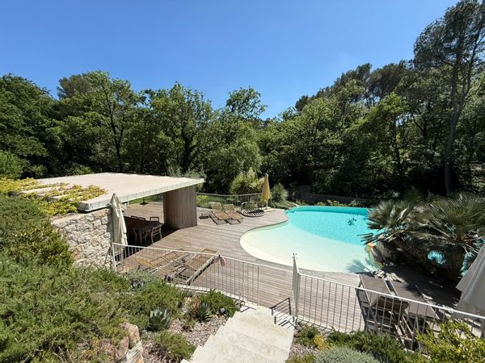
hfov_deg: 102.1
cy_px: 182
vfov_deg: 85.7
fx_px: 196
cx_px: 242
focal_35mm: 14
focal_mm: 2.22
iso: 50
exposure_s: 1/2165
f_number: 2.2
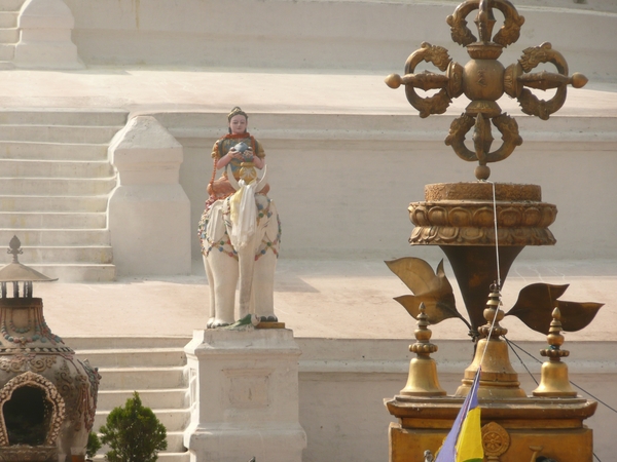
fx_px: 3779
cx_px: 308
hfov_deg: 9.3
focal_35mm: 212
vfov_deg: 7.0
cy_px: 231
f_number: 4.8
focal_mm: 34.8
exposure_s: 1/500
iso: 100
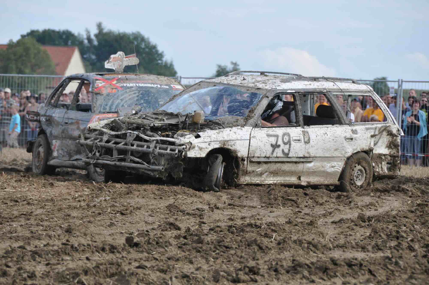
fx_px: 3570
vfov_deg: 4.6
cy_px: 142
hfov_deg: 6.9
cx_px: 214
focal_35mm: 300
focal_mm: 200
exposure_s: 1/250
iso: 250
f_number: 8
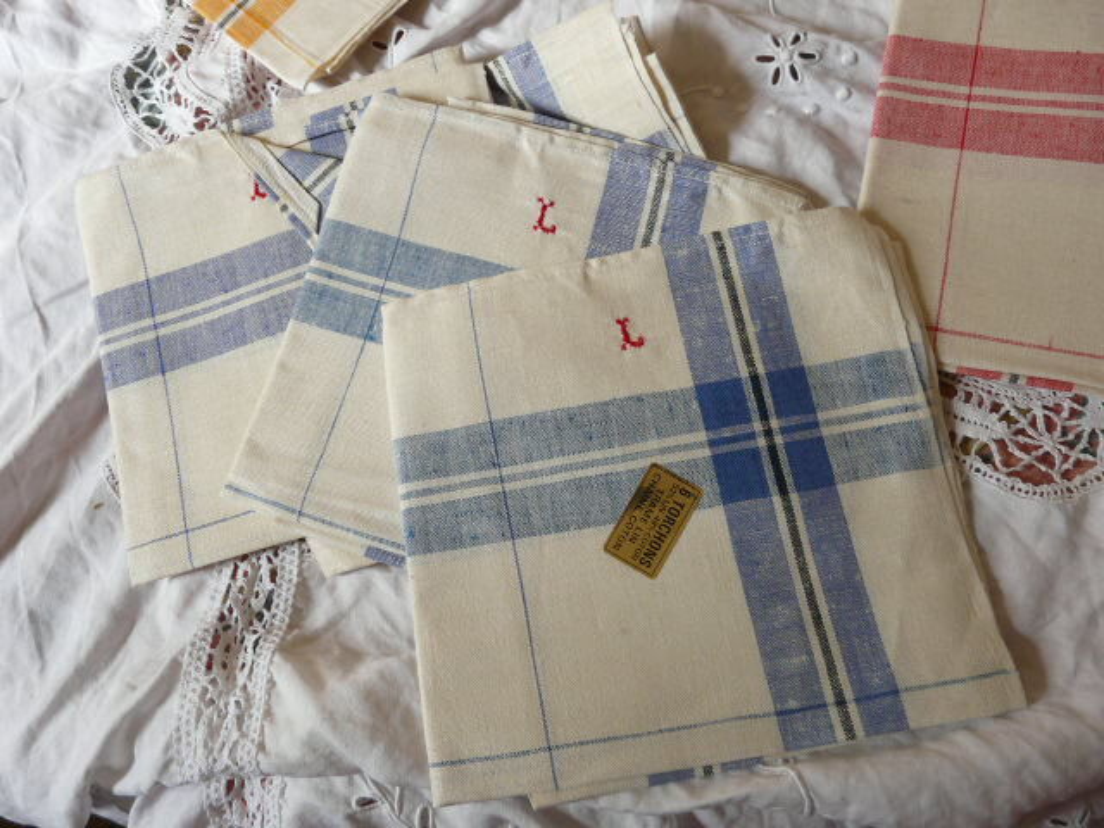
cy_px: 414
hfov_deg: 63.4
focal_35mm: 28
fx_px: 893
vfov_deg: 49.7
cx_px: 552
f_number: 2.8
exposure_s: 1/30
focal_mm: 4.6
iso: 100
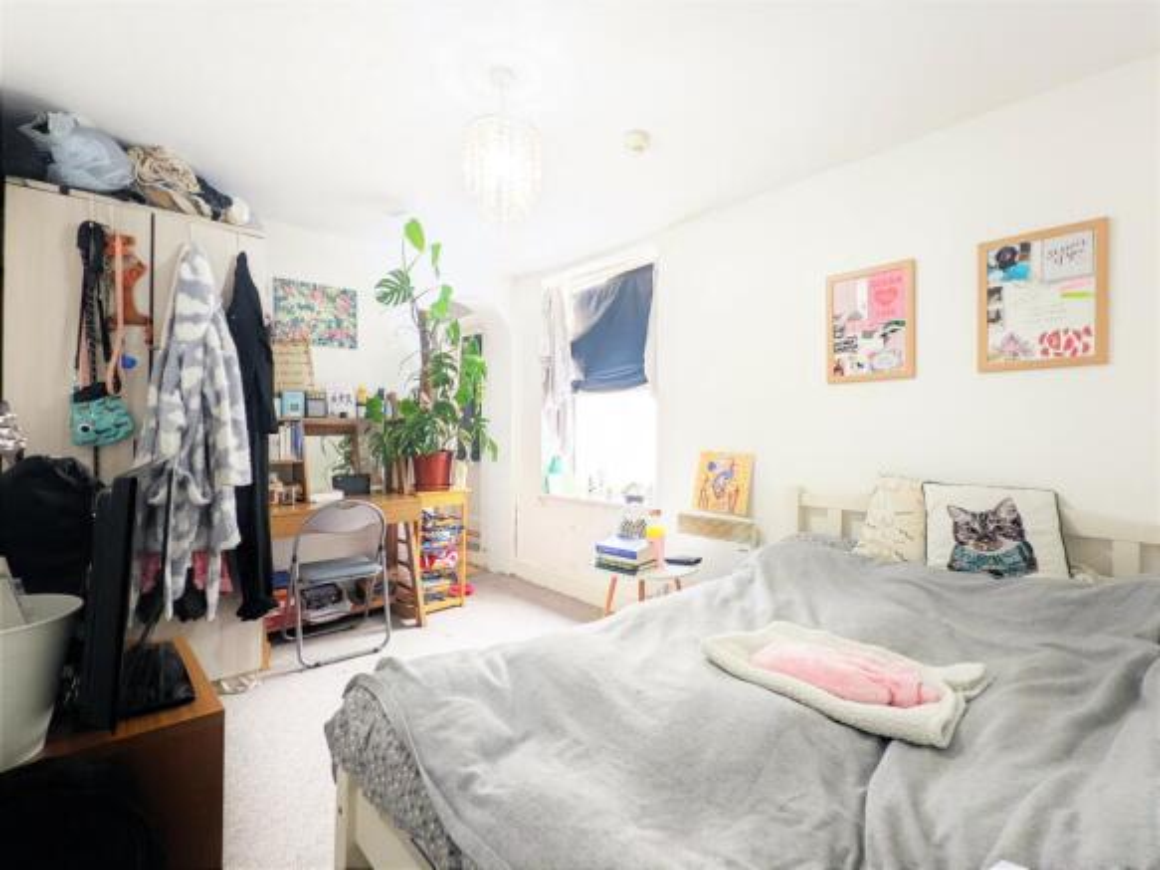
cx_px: 580
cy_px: 435
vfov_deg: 78.1
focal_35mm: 16
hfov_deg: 94.5
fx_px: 536
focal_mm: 2.22
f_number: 2.2
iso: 46
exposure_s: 1/23.8
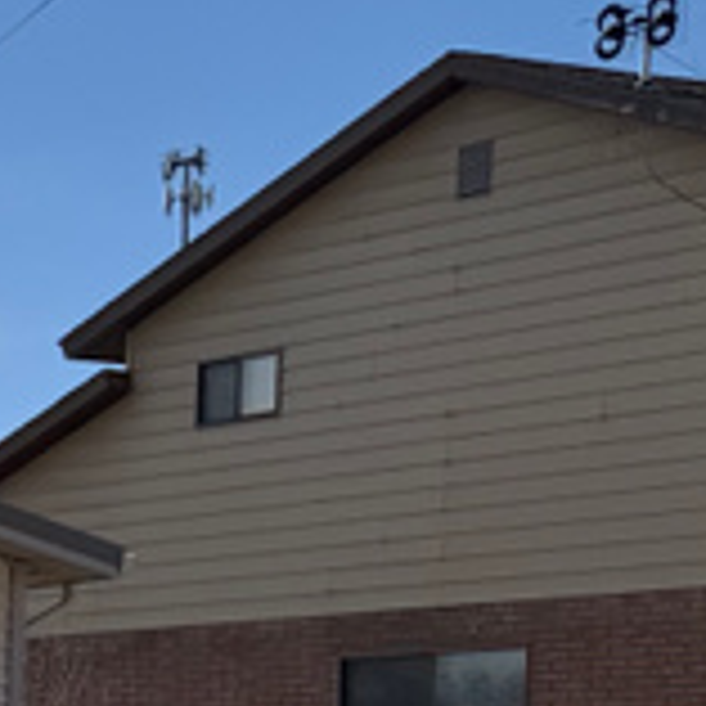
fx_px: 3184
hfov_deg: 9.3
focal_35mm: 138
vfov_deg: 12.2
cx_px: -1569
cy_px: 962
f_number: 1.78
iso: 80
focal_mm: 6.76
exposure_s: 1/7353
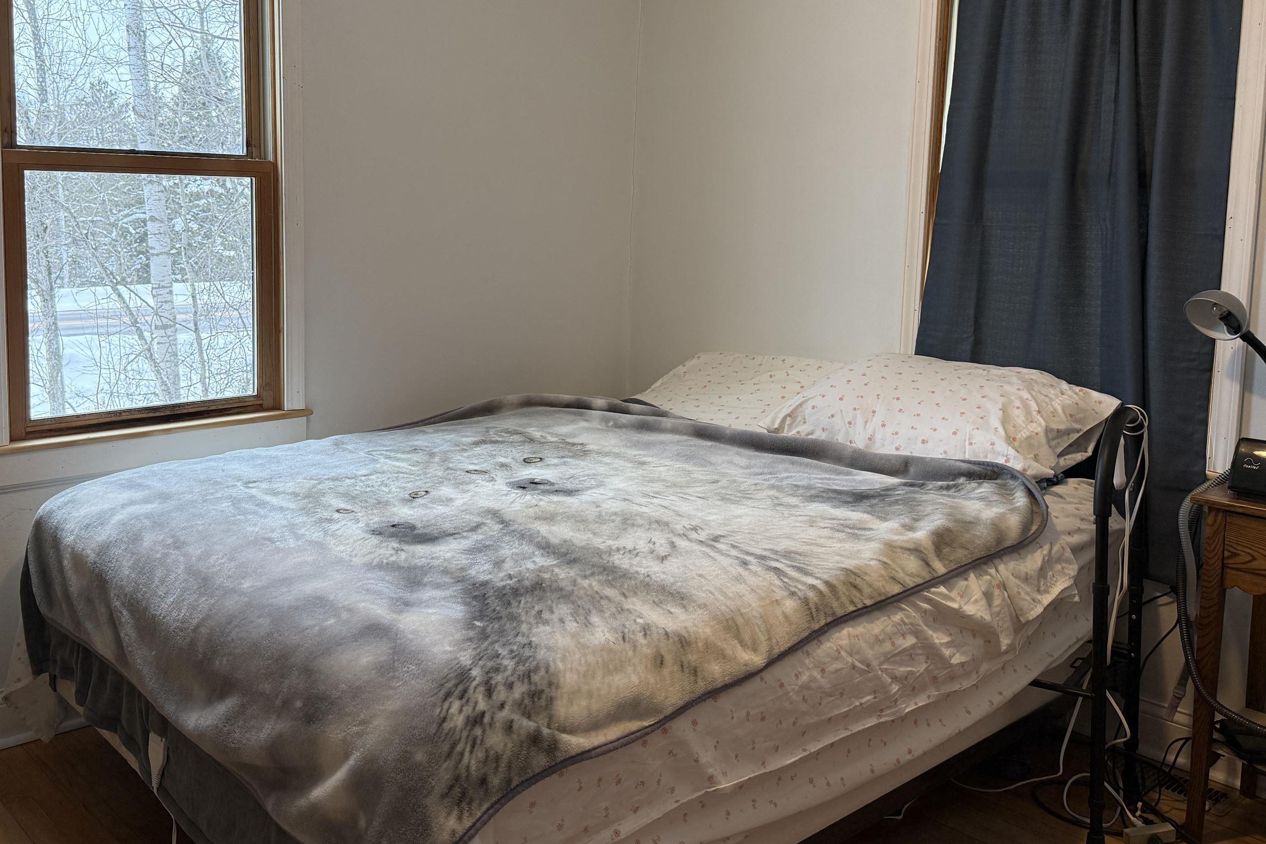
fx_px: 1125
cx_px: 482
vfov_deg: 40.8
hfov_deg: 58.0
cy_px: 312
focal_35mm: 32
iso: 200
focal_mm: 6.76
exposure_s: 1/182
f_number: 1.78
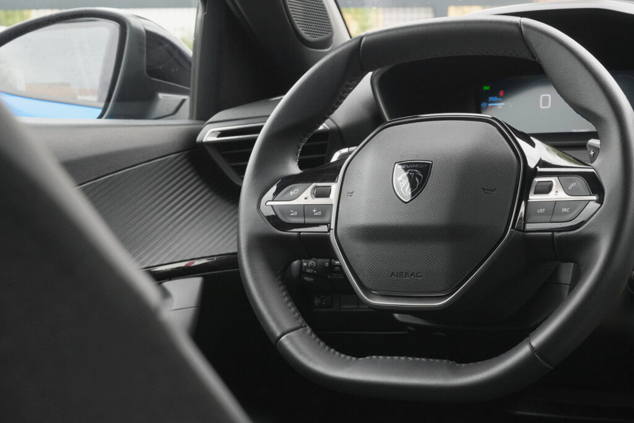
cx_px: 317
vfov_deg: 20.0
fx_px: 1198
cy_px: 212
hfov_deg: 29.7
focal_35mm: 68
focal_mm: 45
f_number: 9
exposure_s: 1/180
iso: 2500
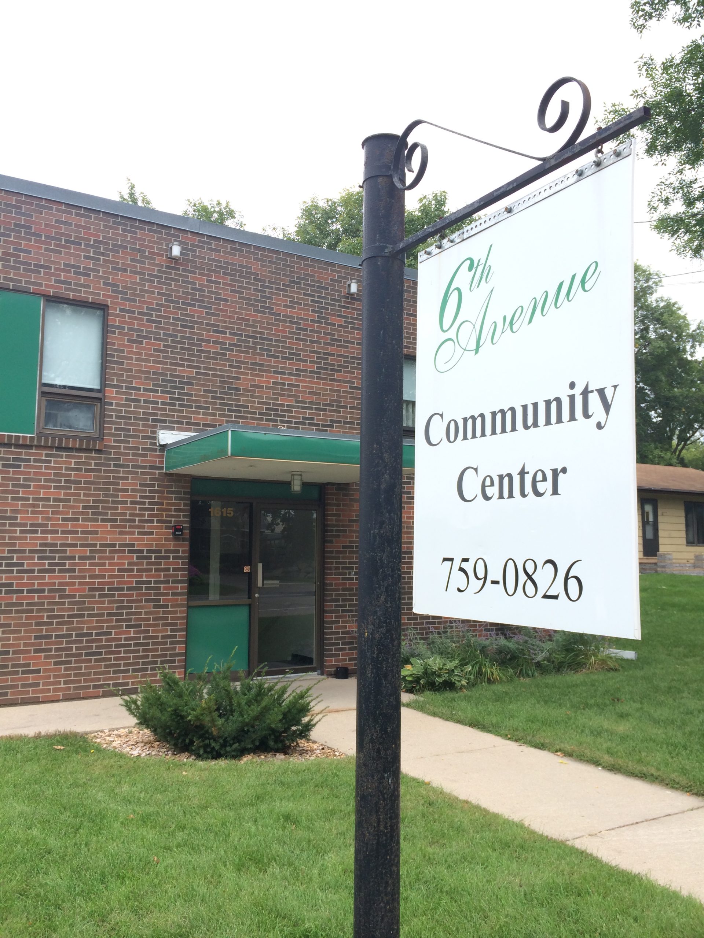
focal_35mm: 30
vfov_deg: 60.0
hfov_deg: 46.8
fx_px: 813
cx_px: 352
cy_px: 469
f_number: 2.2
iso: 32
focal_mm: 4.12
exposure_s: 1/302
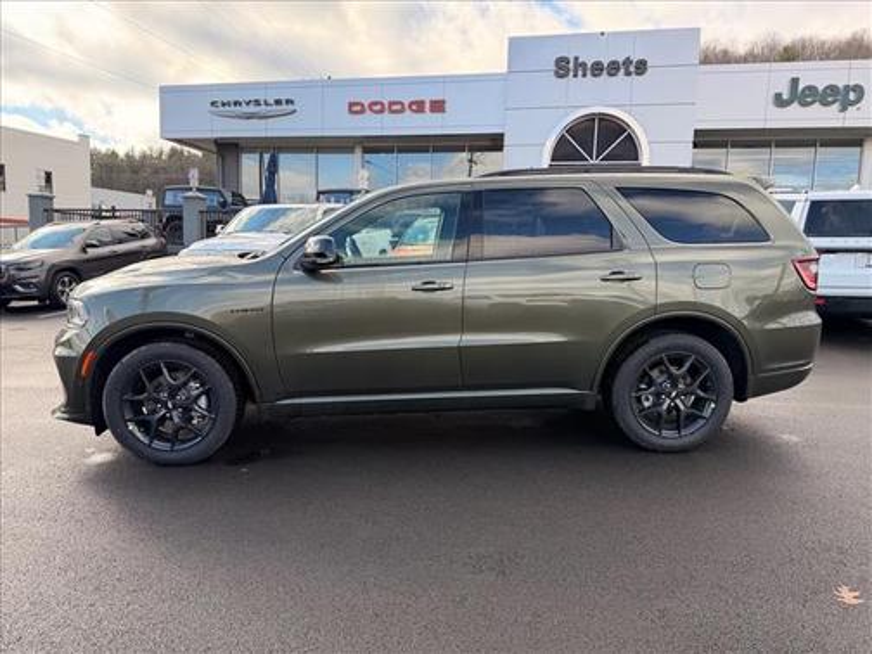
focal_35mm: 24
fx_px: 605
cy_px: 327
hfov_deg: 71.6
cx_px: 436
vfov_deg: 56.8
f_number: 1.78
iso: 80
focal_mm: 6.76
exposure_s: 1/878
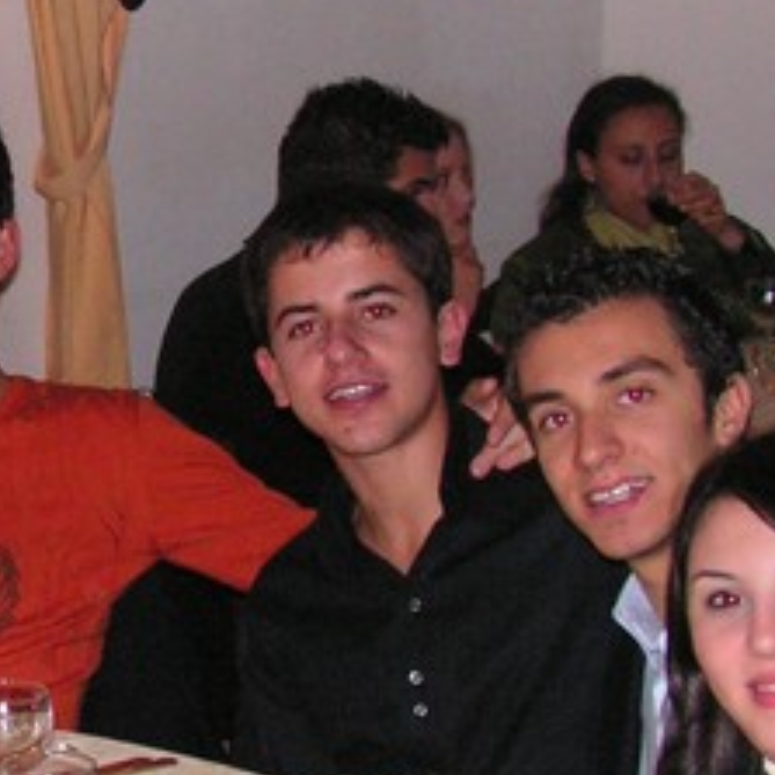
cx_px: -122
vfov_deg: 15.3
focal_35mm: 114
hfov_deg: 14.8
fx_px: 2888
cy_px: 386
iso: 200
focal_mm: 6
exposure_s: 1/40
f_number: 3.2
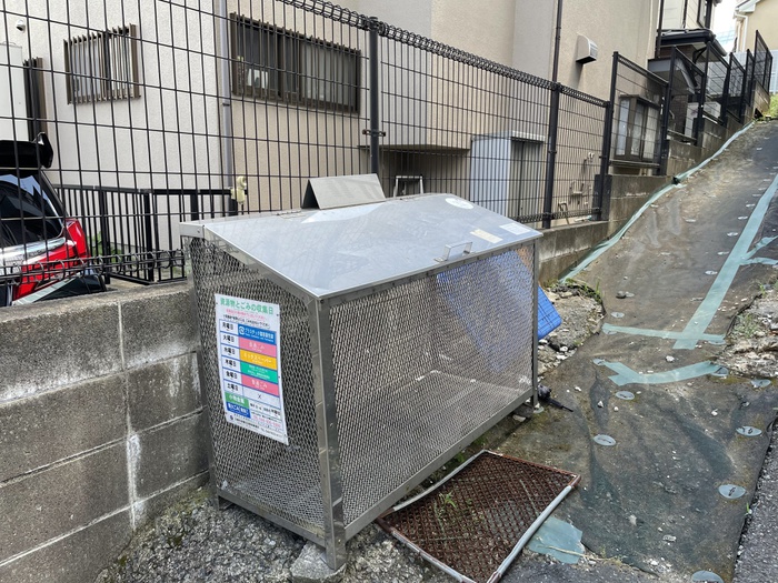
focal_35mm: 26
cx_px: 389
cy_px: 292
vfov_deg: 53.1
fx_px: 584
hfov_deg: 67.3
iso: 32
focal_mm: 4.2
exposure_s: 1/381
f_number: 1.6
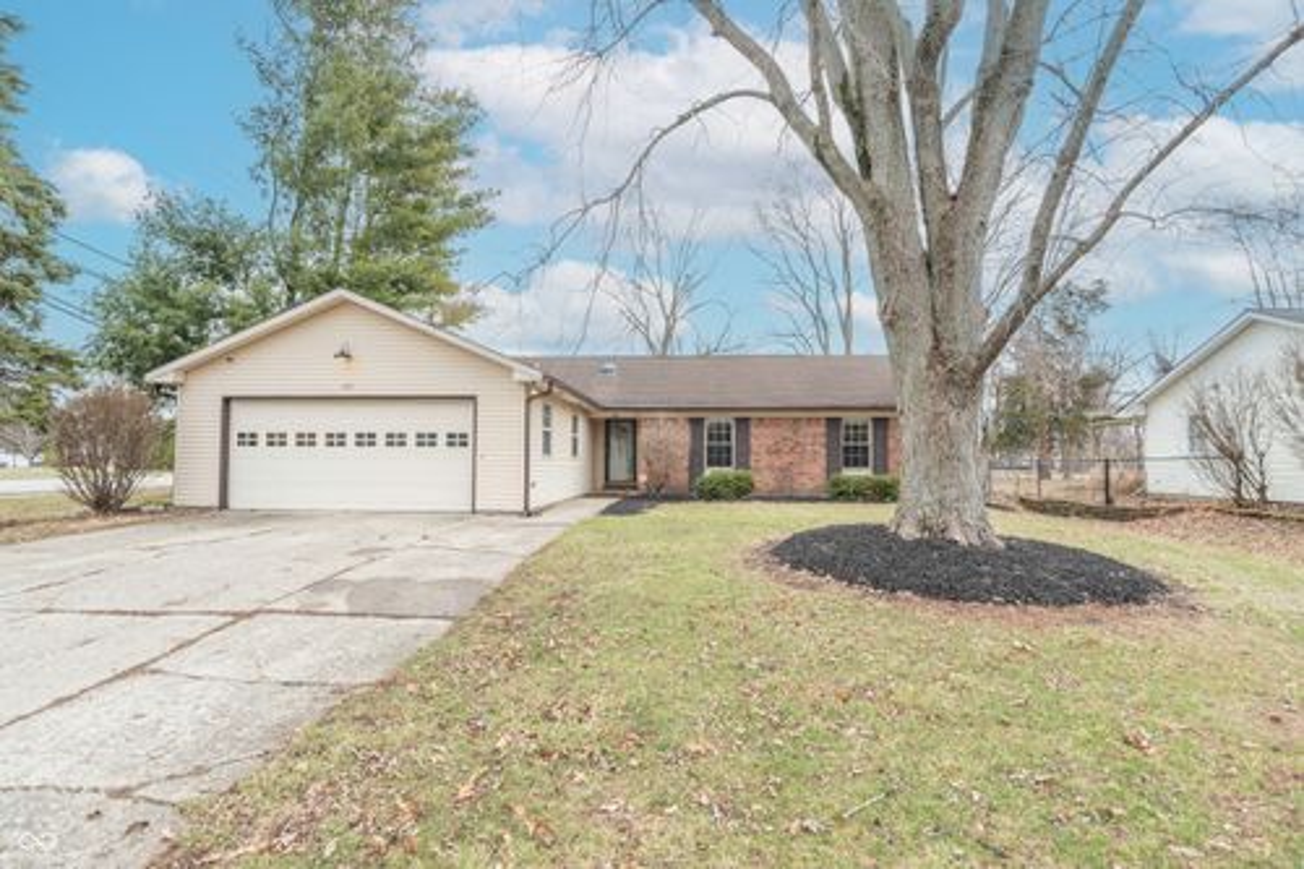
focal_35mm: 18
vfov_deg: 67.3
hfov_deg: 90.0
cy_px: 434
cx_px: 652
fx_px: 652
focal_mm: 18
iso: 50
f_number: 5.6
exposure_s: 1/50
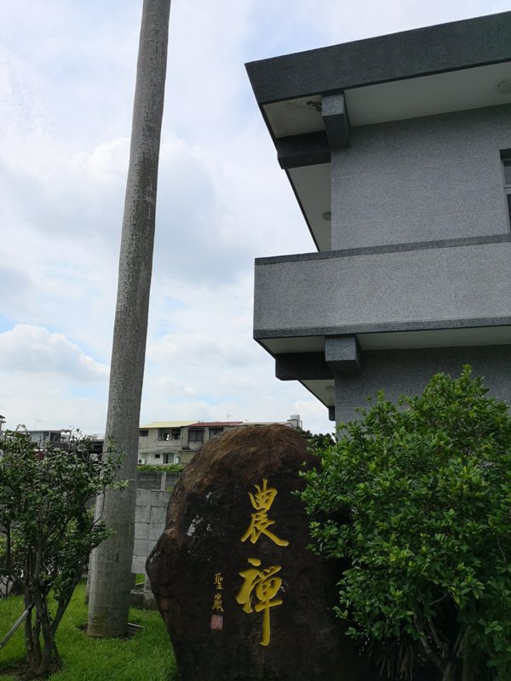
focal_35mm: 27
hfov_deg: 51.4
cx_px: 256
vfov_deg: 65.3
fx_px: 531
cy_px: 340
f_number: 1.8
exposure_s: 1/2857
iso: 50
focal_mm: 3.95
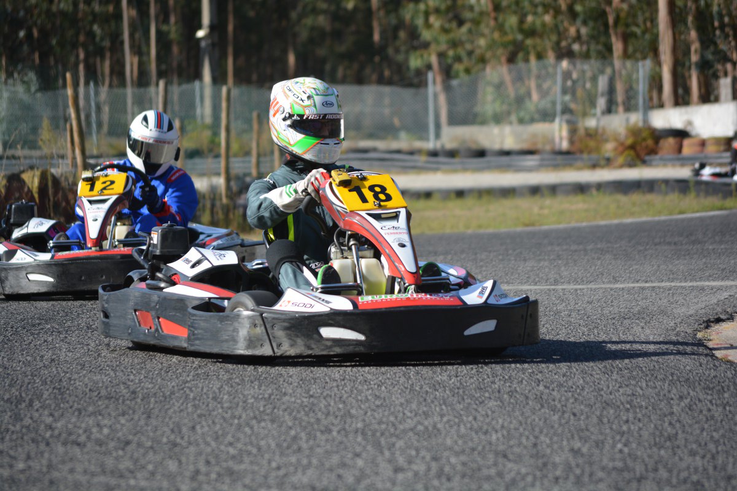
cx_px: 368
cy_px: 246
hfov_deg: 10.2
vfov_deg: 6.8
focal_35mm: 202
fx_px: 4145
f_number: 5
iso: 400
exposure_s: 1/1250
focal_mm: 135
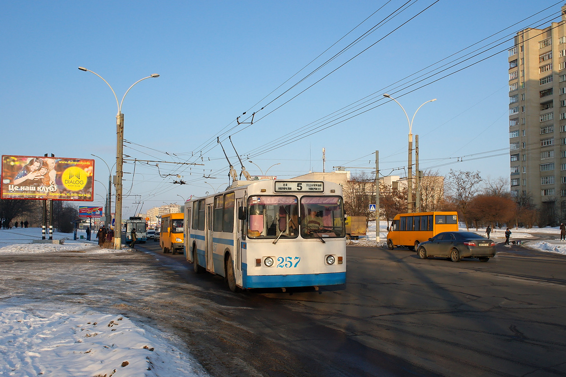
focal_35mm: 30
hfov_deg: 62.0
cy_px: 188
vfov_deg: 43.6
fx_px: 471
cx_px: 283
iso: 200
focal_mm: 20
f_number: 8
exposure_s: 1/400
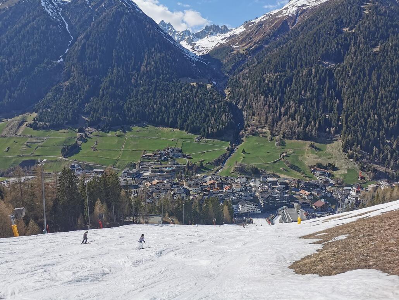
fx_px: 311
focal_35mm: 27
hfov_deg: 65.3
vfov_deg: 51.4
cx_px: 200
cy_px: 150
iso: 50
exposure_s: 1/4878
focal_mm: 5.58
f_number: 1.8
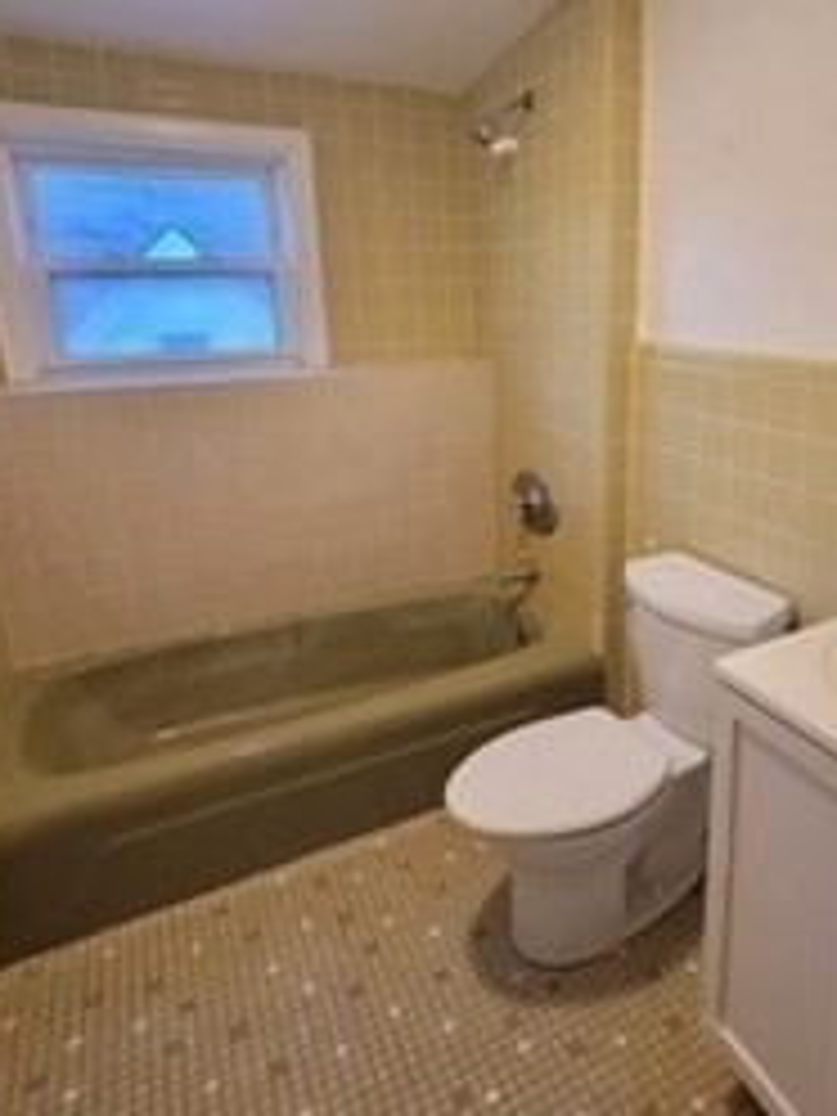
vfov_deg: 78.4
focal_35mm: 21
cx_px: 580
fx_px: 677
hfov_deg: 61.4
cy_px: 468
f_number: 2.2
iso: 500
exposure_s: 1/29
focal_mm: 2.2
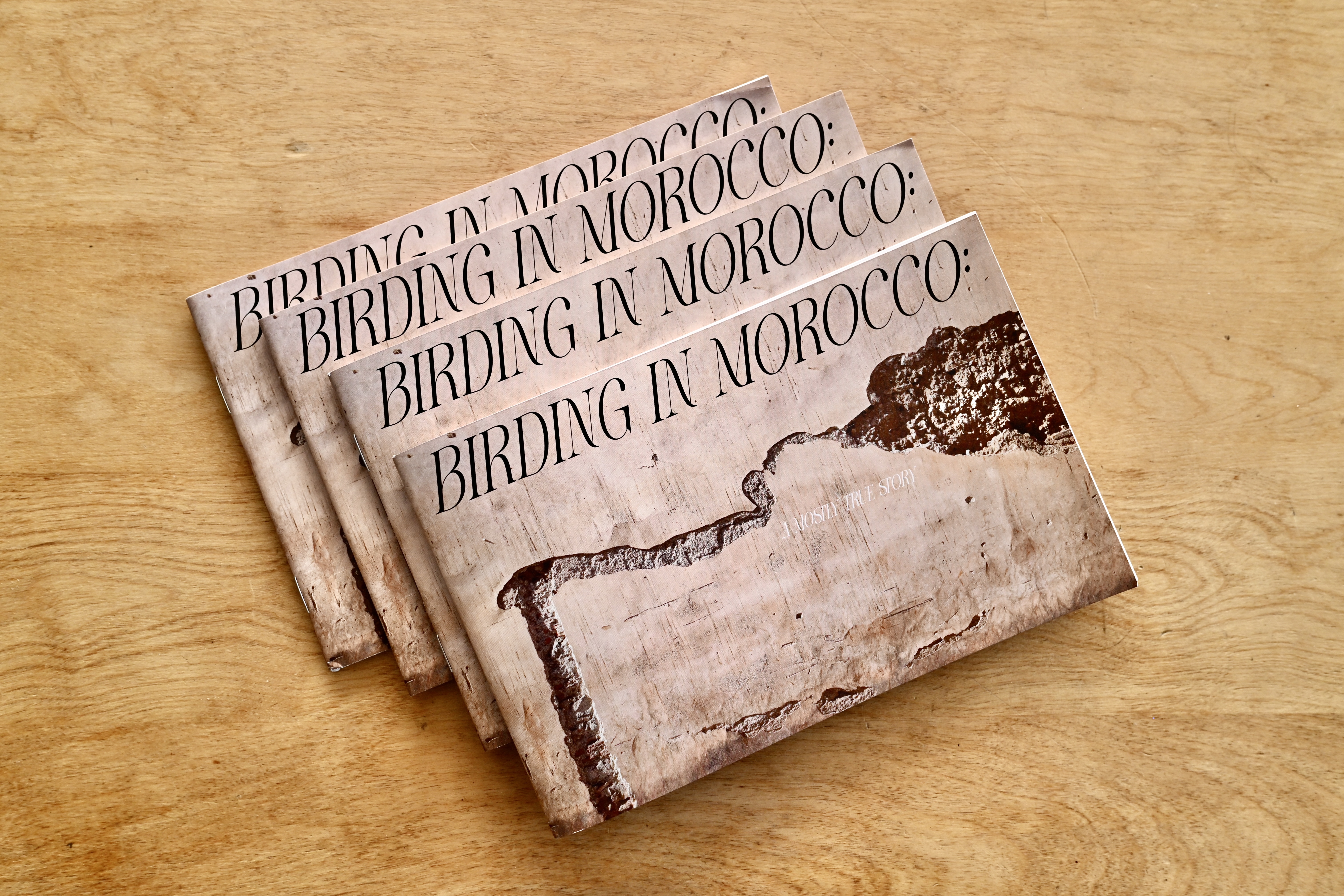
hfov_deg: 48.5
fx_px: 1493
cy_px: 448
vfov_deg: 33.4
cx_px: 672
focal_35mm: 40
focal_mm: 40
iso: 800
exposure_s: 1/125
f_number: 5.6
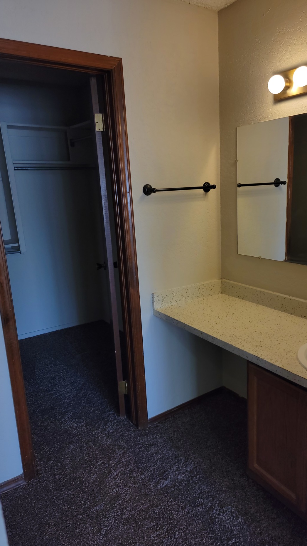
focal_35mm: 27
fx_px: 391
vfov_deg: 69.9
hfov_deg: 42.5
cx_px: 194
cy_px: 278
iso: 200
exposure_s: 1/119
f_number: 1.8
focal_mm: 6.7
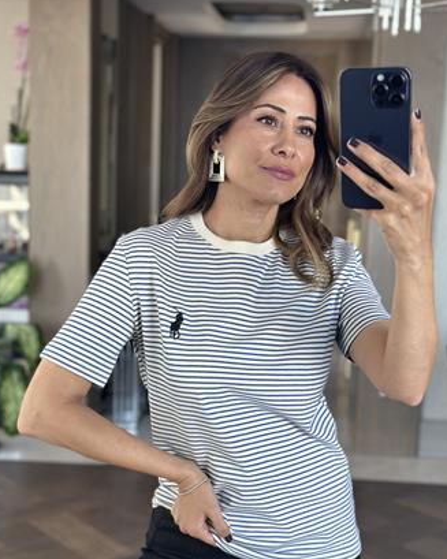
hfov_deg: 26.2
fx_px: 959
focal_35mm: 58
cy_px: 338
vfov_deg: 32.4
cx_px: 221
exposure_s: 1/67
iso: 125
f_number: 1.78
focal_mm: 6.86
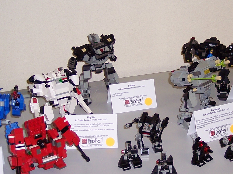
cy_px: 78
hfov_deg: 23.5
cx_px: 145
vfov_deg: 17.8
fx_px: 559
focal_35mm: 83
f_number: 2.8
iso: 100
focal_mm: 8
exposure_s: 1/60
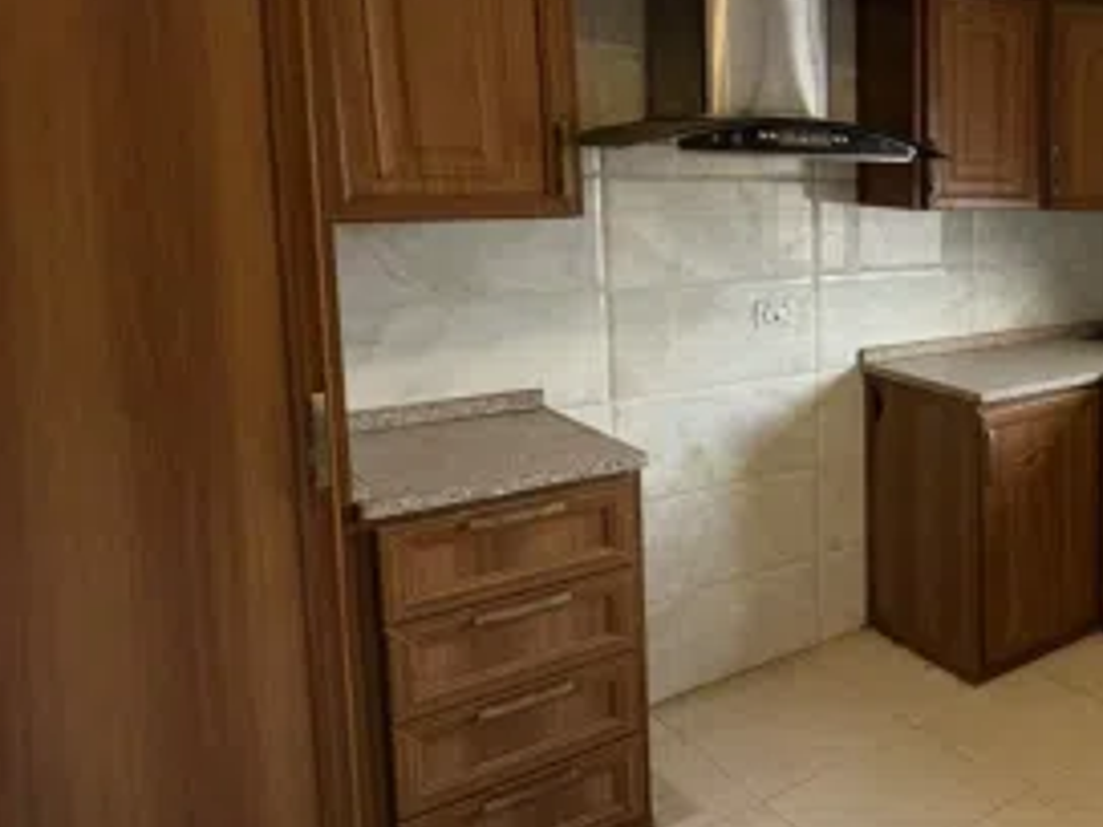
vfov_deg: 42.6
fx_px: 1052
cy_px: 308
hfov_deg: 43.0
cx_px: 1217
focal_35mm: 33
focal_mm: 2.22
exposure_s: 1/60
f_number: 2.2
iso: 320
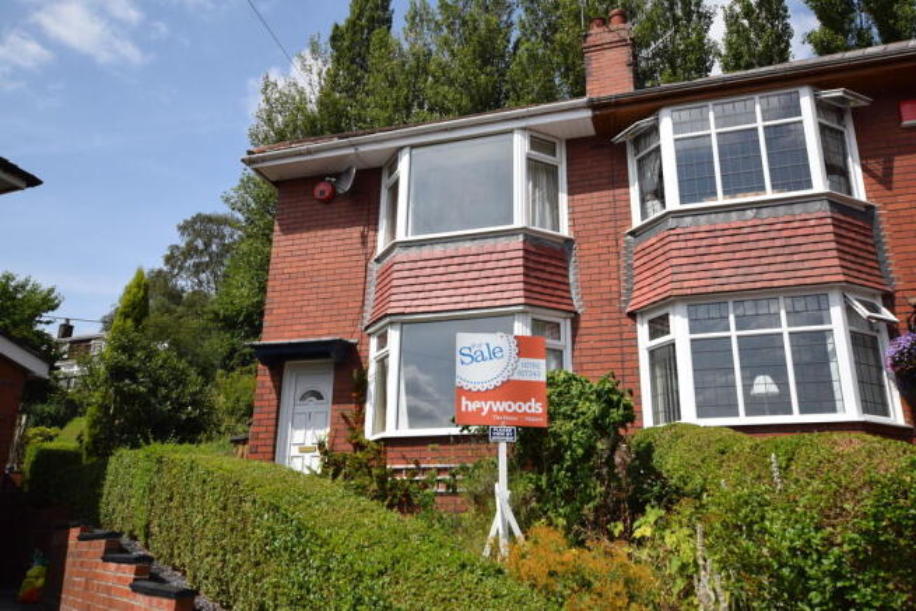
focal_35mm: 30
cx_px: 458
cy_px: 306
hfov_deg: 61.9
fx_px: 763
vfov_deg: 43.6
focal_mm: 20
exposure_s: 1/400
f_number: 10
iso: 200
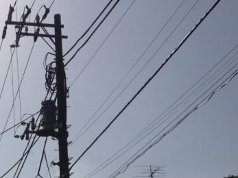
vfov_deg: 14.3
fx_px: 694
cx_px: -53
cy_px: 194
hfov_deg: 18.4
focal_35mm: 101
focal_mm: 4.28
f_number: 2.4
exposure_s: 1/9259
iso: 50
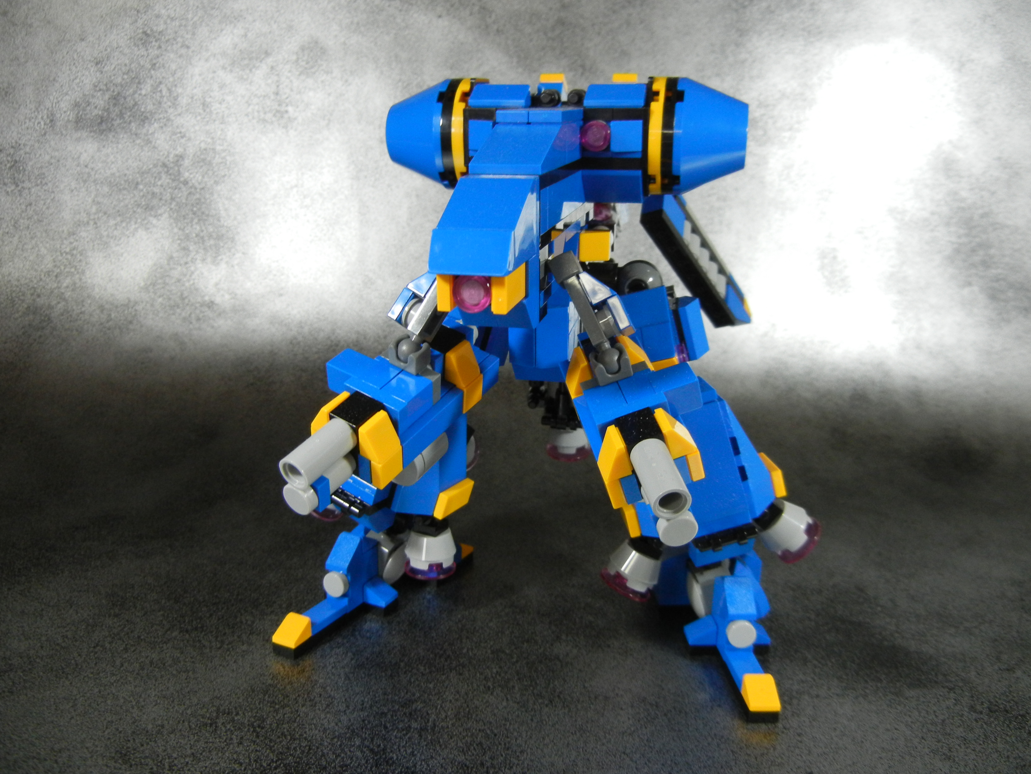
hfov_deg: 60.0
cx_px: 516
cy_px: 387
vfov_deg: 46.8
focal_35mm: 30
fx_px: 894
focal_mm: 5.4
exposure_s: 1/50
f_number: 3.5
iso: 400
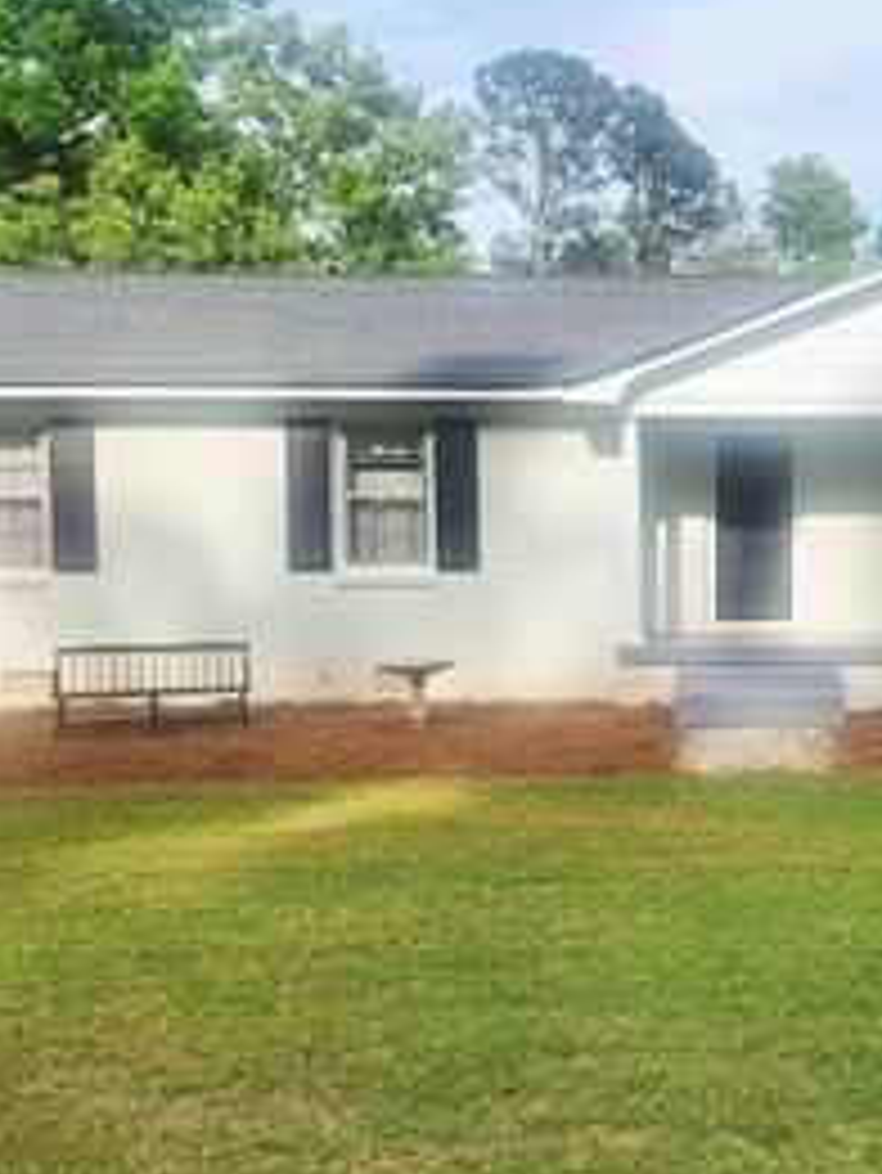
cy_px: 600
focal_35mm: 44
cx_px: 752
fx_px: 1494
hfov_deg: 31.7
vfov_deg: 42.9
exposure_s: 1/1250
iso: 20
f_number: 1.8
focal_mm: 5.4
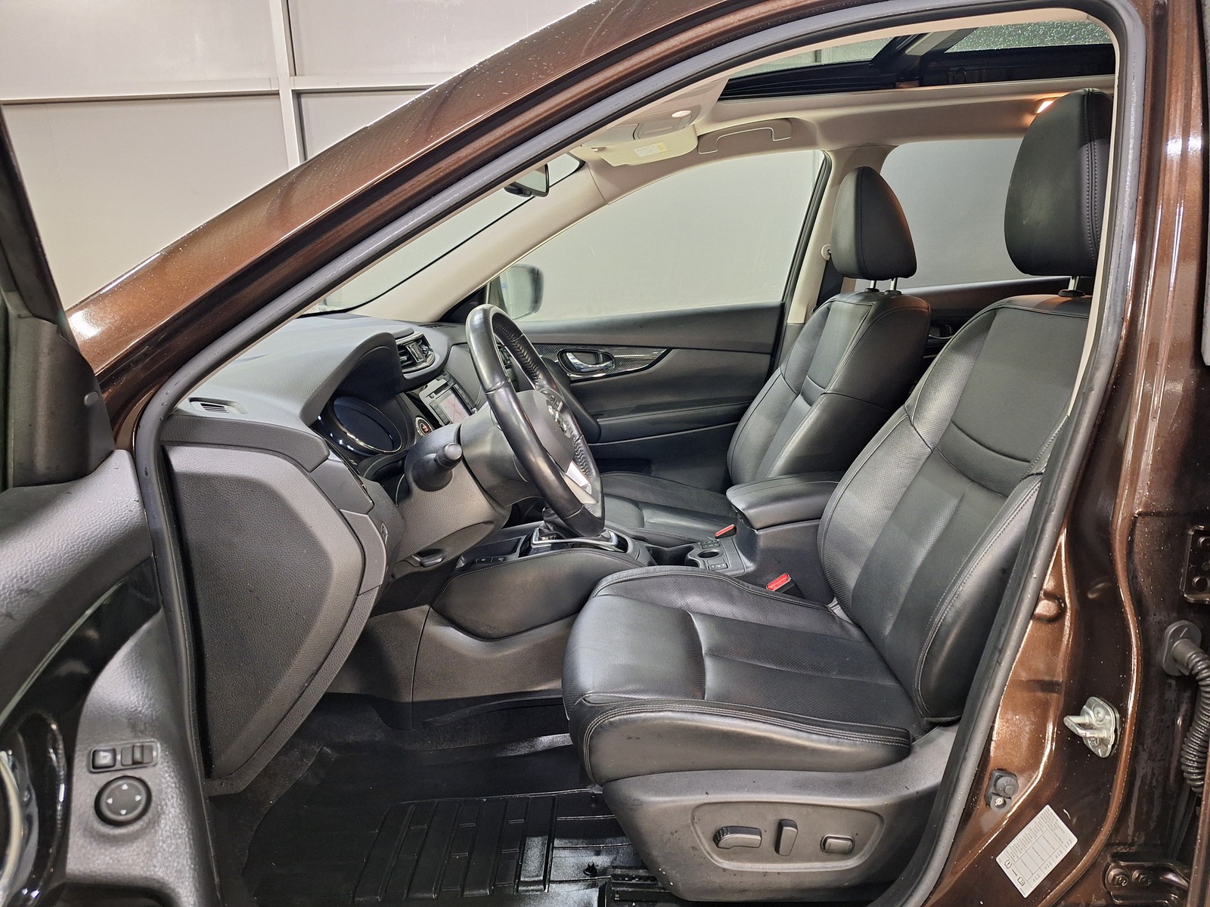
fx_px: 804
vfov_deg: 58.9
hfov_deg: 73.9
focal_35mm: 23
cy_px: 454
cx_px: 605
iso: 320
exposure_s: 1/25
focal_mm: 5.54
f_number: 1.8
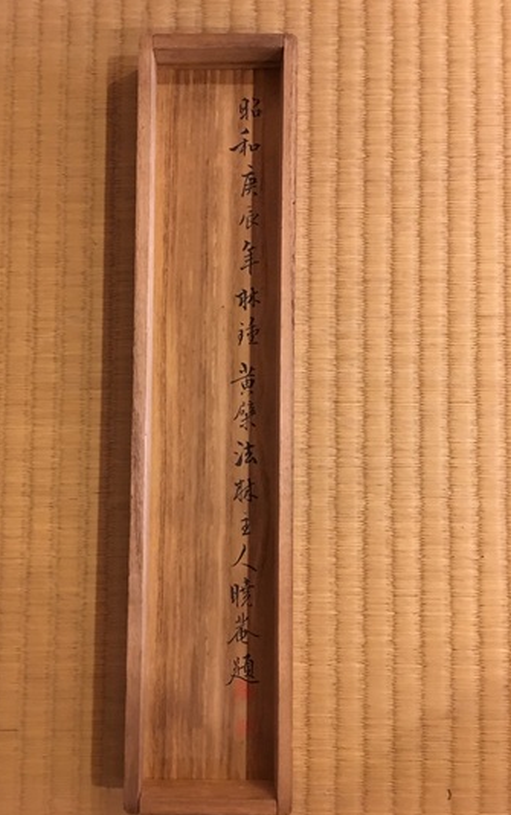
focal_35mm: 31
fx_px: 690
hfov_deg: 40.5
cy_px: 408
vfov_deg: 61.2
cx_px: 217
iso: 80
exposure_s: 1/4
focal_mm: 4.15
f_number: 2.2
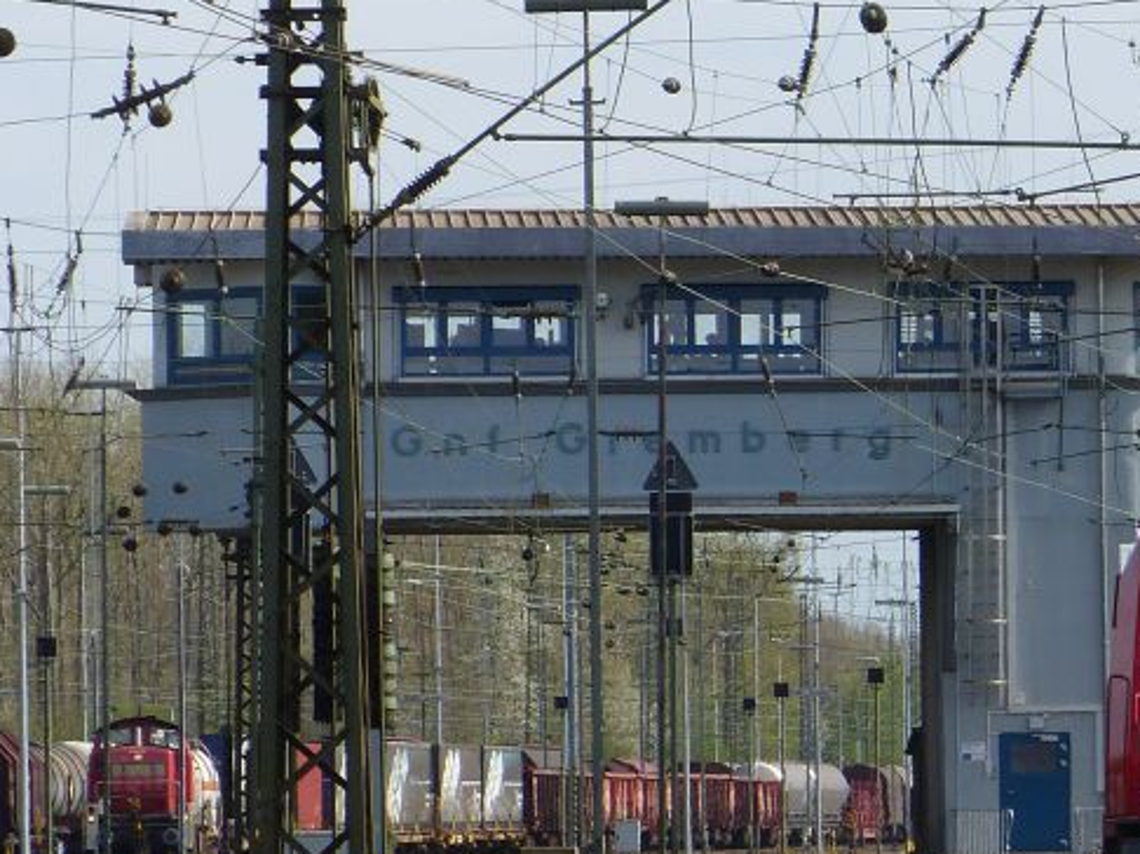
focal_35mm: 363
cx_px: 1213
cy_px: 702
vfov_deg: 4.1
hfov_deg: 5.4
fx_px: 11949
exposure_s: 1/800
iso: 100
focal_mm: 26.5
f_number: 4
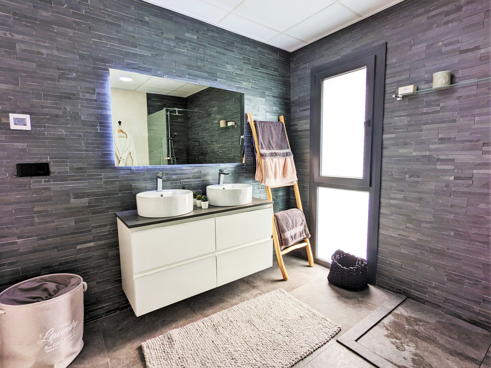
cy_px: 184
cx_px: 246
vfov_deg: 78.1
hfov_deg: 94.5
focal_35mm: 16
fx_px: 227
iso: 68
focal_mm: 2.35
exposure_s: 1/235
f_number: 2.2
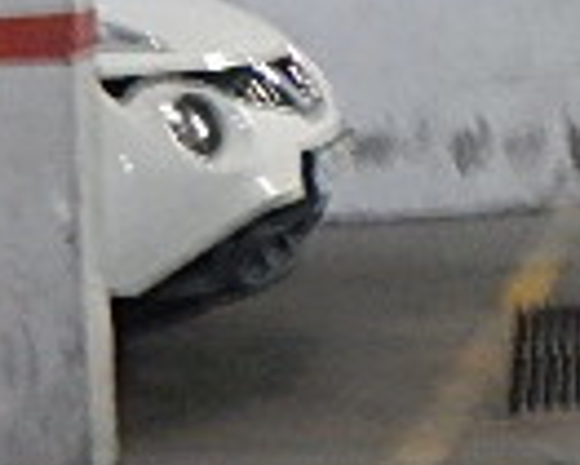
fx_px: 2783
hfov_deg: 10.4
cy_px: -40
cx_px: 1359
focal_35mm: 162
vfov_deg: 9.5
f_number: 3.3
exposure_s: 1/4
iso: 800
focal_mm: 6.1
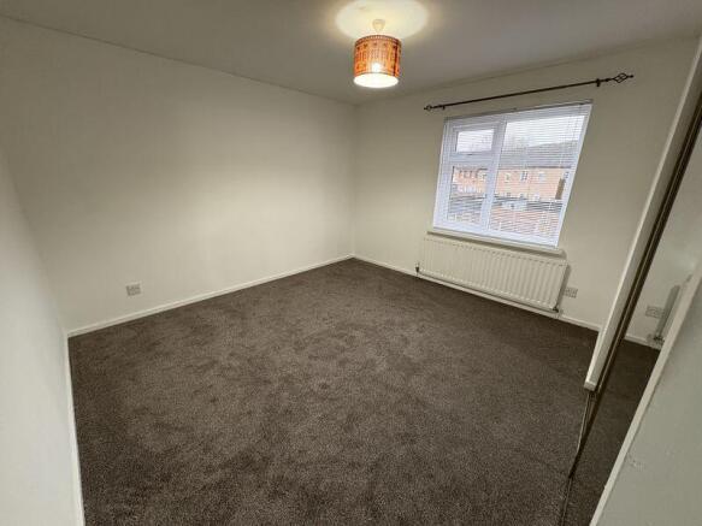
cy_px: 263
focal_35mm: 14
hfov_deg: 102.1
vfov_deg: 85.7
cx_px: 351
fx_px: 284
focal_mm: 2.22
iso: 250
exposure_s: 1/50
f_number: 2.2
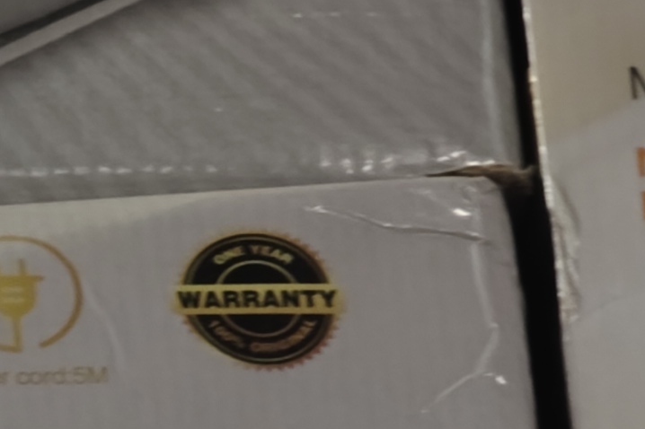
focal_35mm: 379
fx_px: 6787
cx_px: -783
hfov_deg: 5.3
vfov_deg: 3.6
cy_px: 839
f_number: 2
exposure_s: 1/75.1
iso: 1250
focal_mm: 8.8
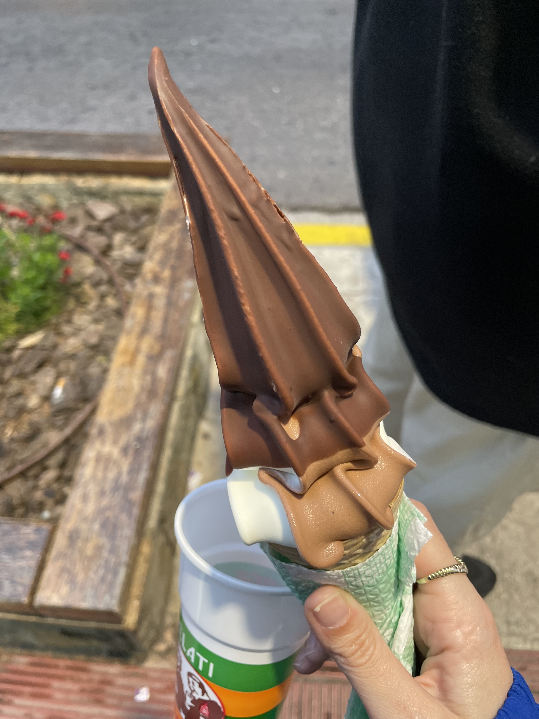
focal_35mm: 26
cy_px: 360
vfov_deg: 67.3
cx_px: 270
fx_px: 540
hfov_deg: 53.1
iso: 160
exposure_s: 1/50
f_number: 1.6
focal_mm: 4.2
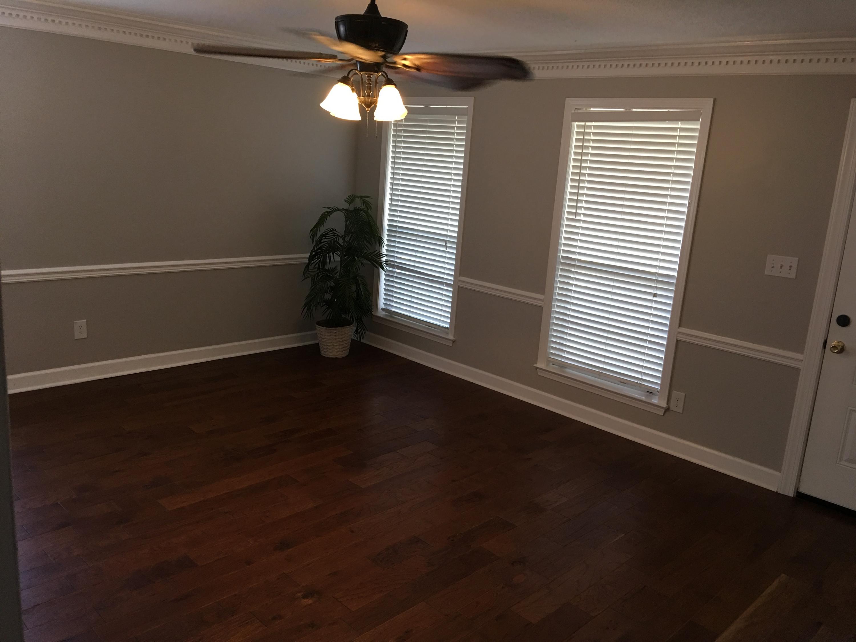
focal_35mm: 29
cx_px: 428
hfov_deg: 61.7
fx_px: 717
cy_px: 321
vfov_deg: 48.2
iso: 50
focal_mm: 4.15
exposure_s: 1/15
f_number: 2.2
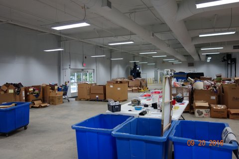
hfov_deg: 65.5
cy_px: 80
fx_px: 186
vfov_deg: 46.4
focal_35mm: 28
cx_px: 120
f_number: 2
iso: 125
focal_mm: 10.4
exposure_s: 1/100
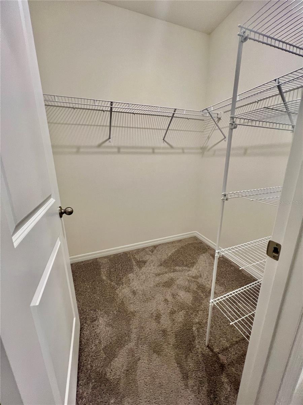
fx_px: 152
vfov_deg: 106.2
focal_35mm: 13
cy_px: 202
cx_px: 152
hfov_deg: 89.9
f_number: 1.8
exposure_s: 1/60
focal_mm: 1.57
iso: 125
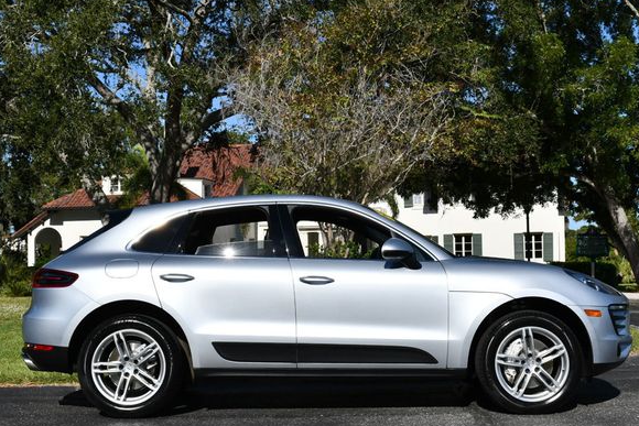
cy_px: 209
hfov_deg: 37.5
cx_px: 314
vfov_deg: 25.5
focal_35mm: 53
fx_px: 941
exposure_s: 1/400
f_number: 10
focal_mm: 24
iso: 100
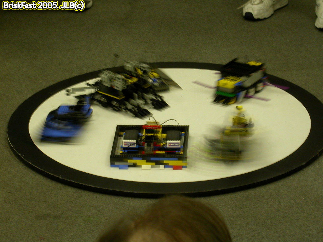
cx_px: 162
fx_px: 1390
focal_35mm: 149
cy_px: 121
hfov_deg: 13.3
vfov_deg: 10.0
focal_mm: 30.8
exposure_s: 1/7.9
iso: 100
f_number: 5
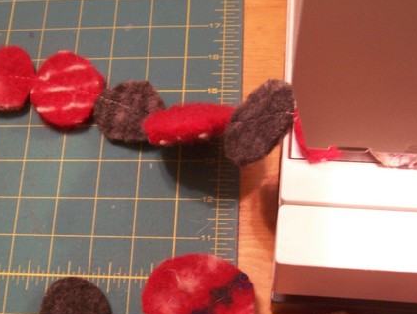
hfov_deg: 30.1
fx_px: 772
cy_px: 198
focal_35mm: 64
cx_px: 160
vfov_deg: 22.9
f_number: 2.7
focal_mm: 5.6
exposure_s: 1/15
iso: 160
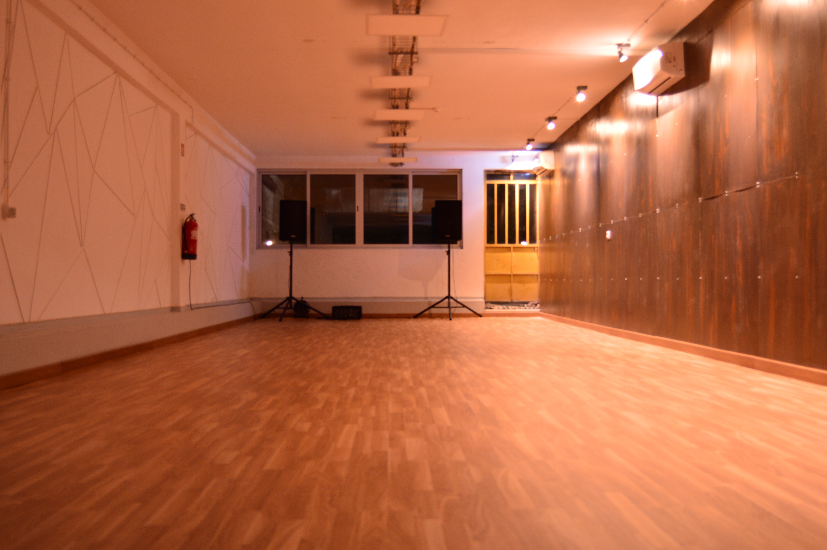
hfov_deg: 49.6
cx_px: 414
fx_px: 895
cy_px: 275
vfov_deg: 34.1
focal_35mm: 39
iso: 100
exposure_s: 1
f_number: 4
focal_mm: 26
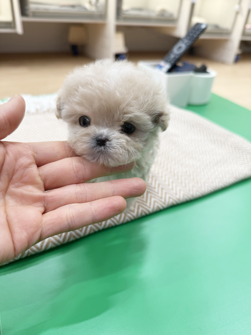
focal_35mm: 24
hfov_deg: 56.8
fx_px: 232
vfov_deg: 71.6
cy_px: 168
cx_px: 126
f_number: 1.78
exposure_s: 1/60
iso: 125
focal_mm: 6.76
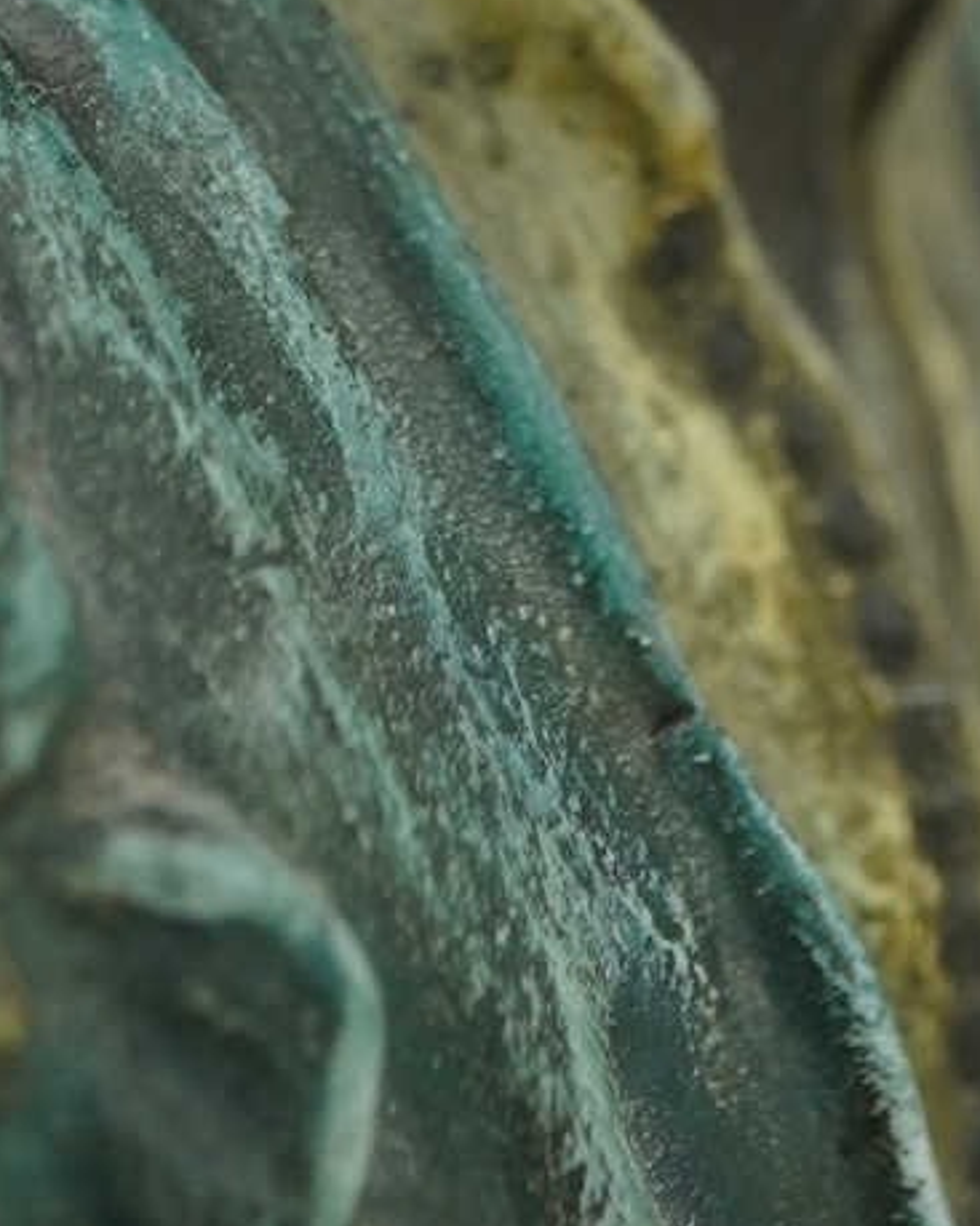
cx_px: 908
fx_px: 6564
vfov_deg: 10.1
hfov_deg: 8.5
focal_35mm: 181
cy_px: -962
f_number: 8
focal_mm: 30
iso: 500
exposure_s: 1/50
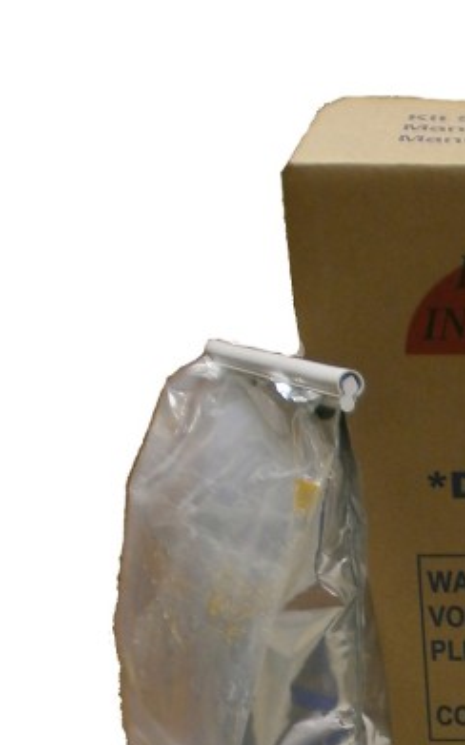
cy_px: 783
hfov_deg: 16.1
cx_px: 659
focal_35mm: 75
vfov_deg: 25.8
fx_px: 1522
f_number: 2.9
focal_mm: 4.8
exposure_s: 1/30
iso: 100
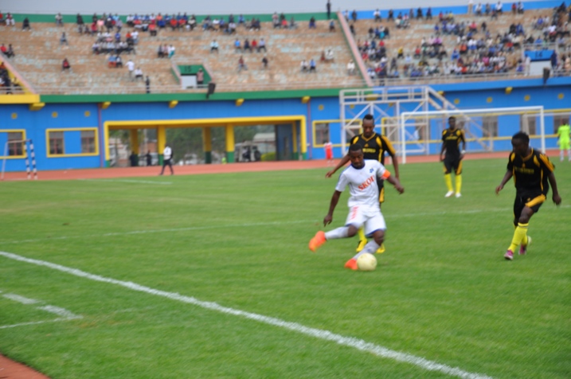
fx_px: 1782
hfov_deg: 18.2
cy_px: 190
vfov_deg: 12.1
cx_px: 286
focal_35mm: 112
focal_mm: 75
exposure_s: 1/40
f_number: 5.3
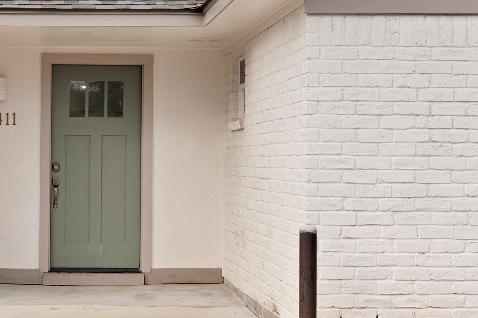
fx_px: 876
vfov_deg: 20.6
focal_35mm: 66
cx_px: 89
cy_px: 148
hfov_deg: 29.7
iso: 800
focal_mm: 20.8
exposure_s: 1/250
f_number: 8
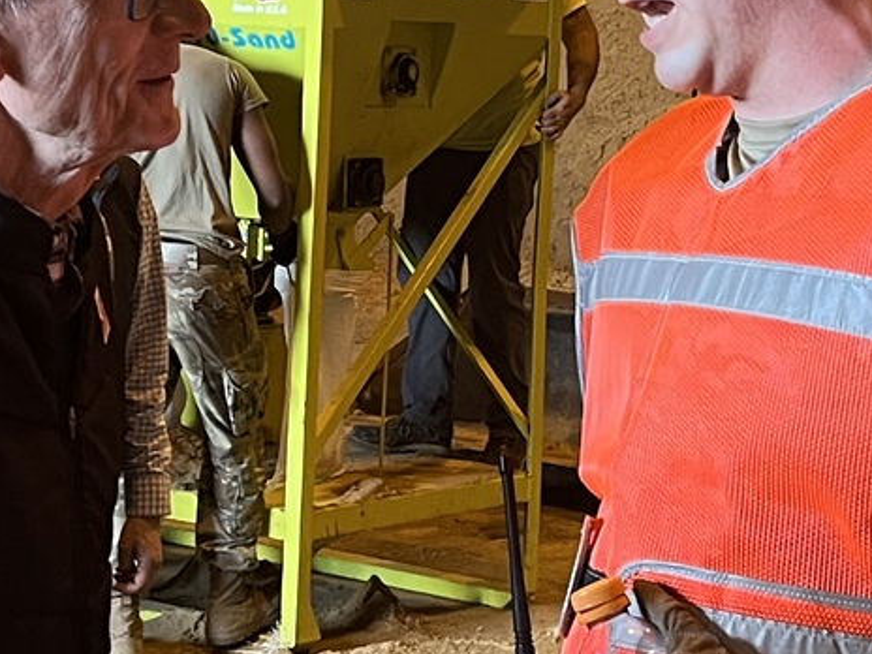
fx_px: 2821
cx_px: 551
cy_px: 184
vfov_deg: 13.2
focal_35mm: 112
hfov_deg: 17.5
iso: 200
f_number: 1.6
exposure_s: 1/60
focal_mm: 5.1
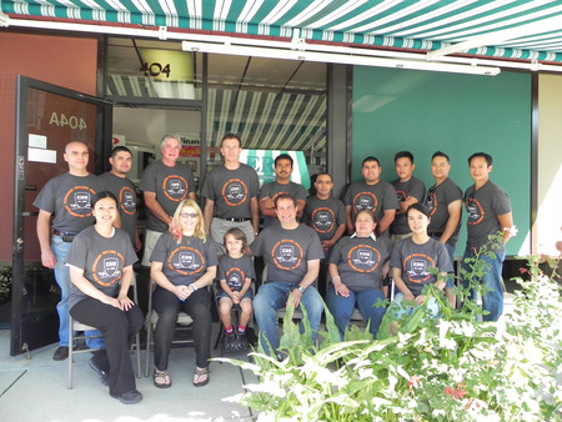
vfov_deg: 53.1
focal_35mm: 26
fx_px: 422
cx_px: 281
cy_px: 211
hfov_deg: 67.3
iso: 160
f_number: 3.5
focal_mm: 4.6
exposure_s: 1/98.1
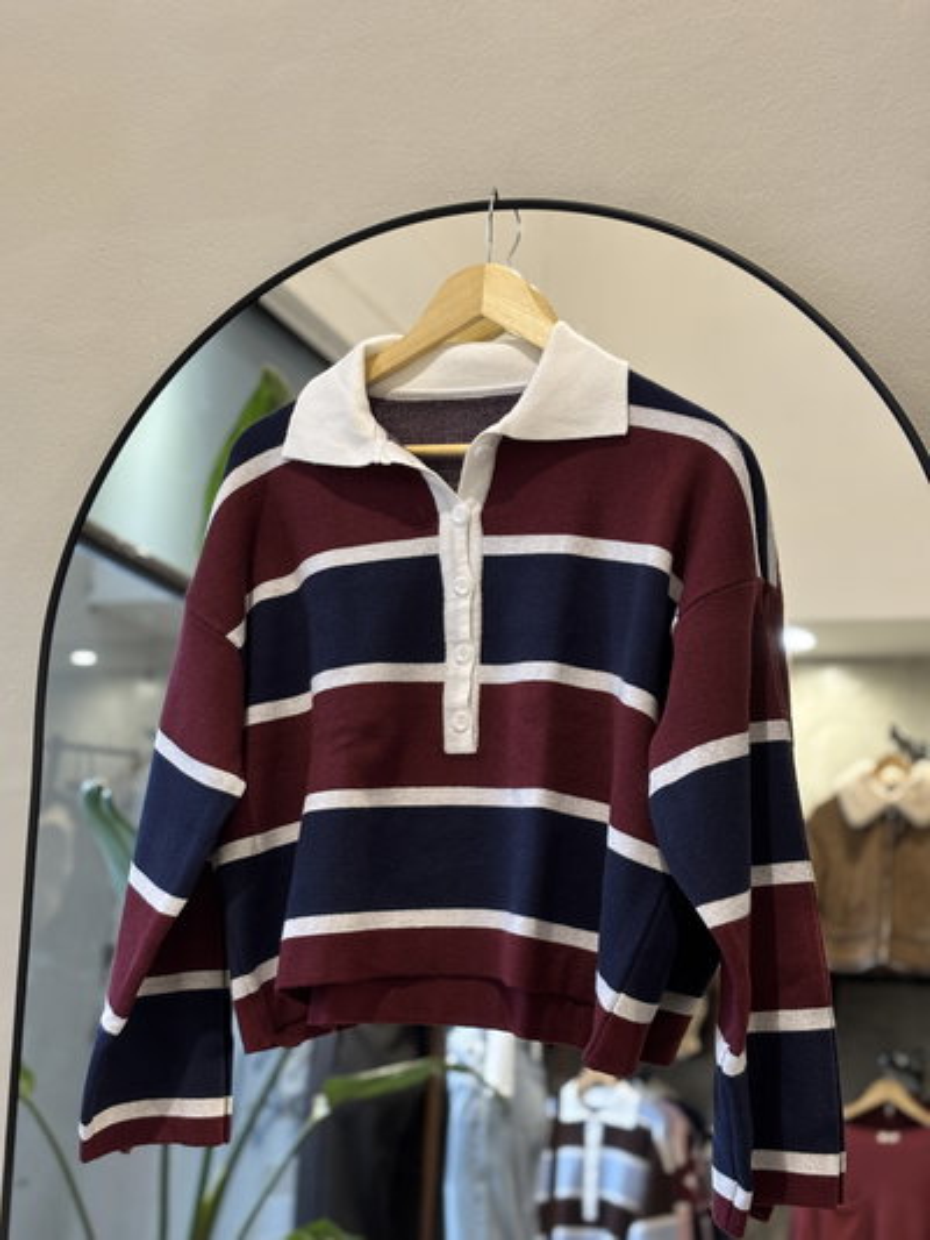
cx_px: 465
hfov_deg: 28.0
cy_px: 620
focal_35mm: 52
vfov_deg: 36.8
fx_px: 1862
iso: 125
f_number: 1.6
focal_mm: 5.96
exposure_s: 1/50
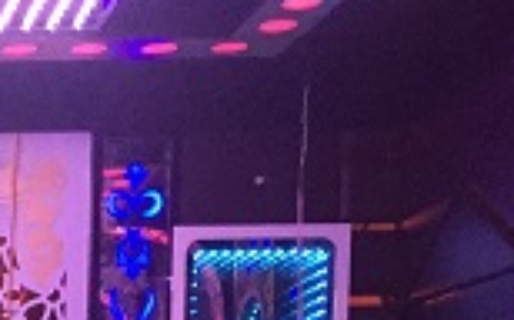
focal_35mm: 120
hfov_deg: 16.1
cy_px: 733
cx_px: -224
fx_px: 1680
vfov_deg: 9.8
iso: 250
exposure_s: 1/24
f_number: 2.2
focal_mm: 4.15
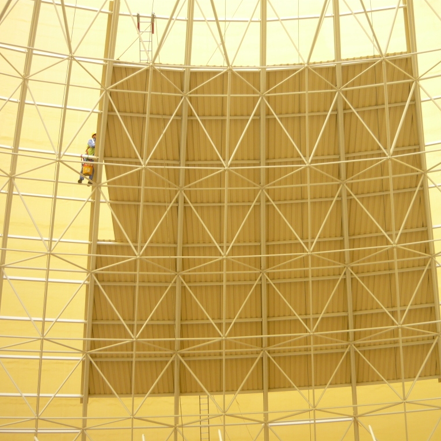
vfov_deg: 42.8
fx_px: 562
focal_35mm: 39
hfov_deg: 42.8
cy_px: 220
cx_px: 235
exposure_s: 1/80
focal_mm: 5.5
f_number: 2.8
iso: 100
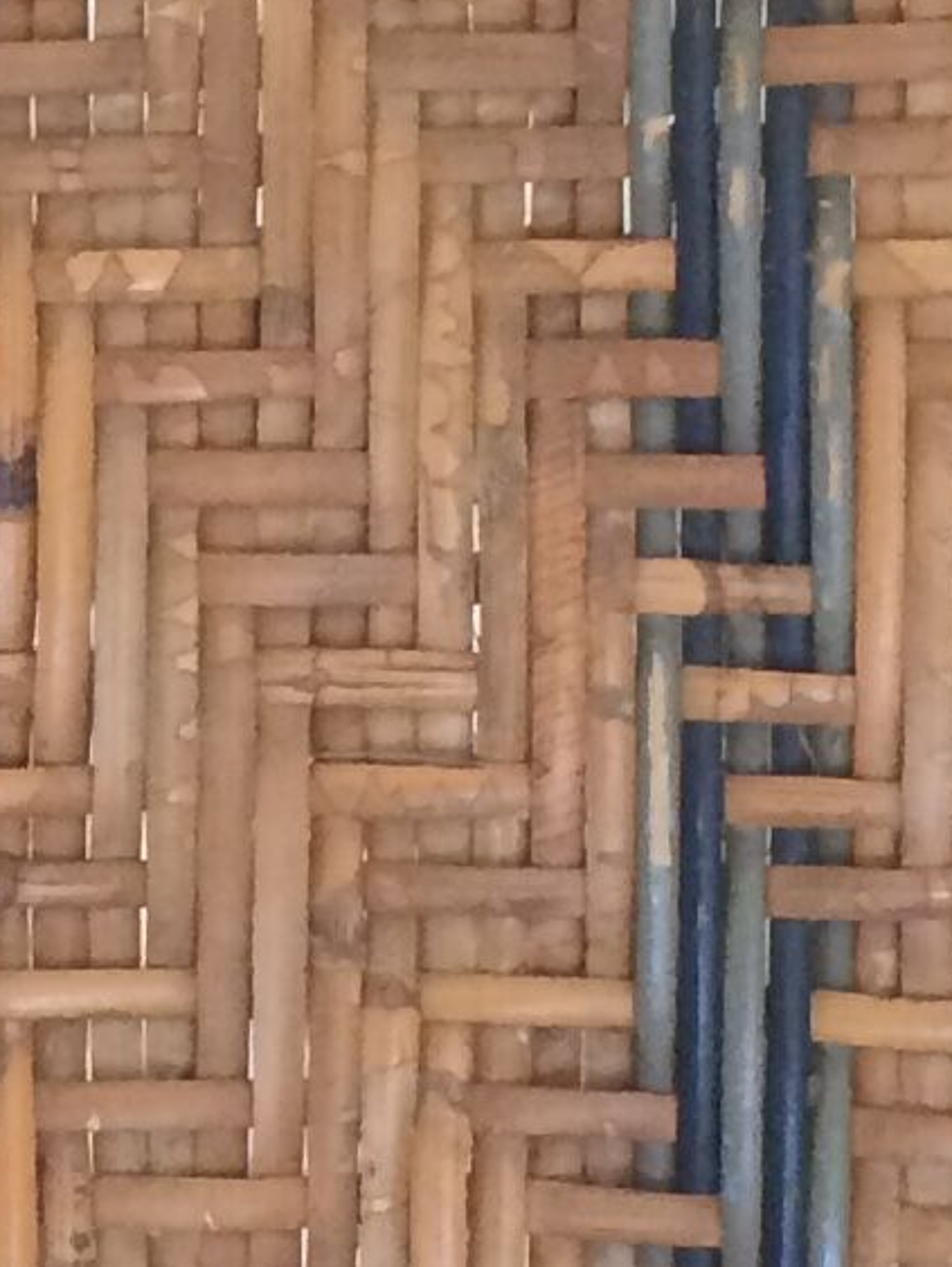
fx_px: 6153
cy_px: 344
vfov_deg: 11.7
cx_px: -801
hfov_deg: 8.5
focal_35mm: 168
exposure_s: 1/33
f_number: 2.2
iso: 250
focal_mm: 4.15
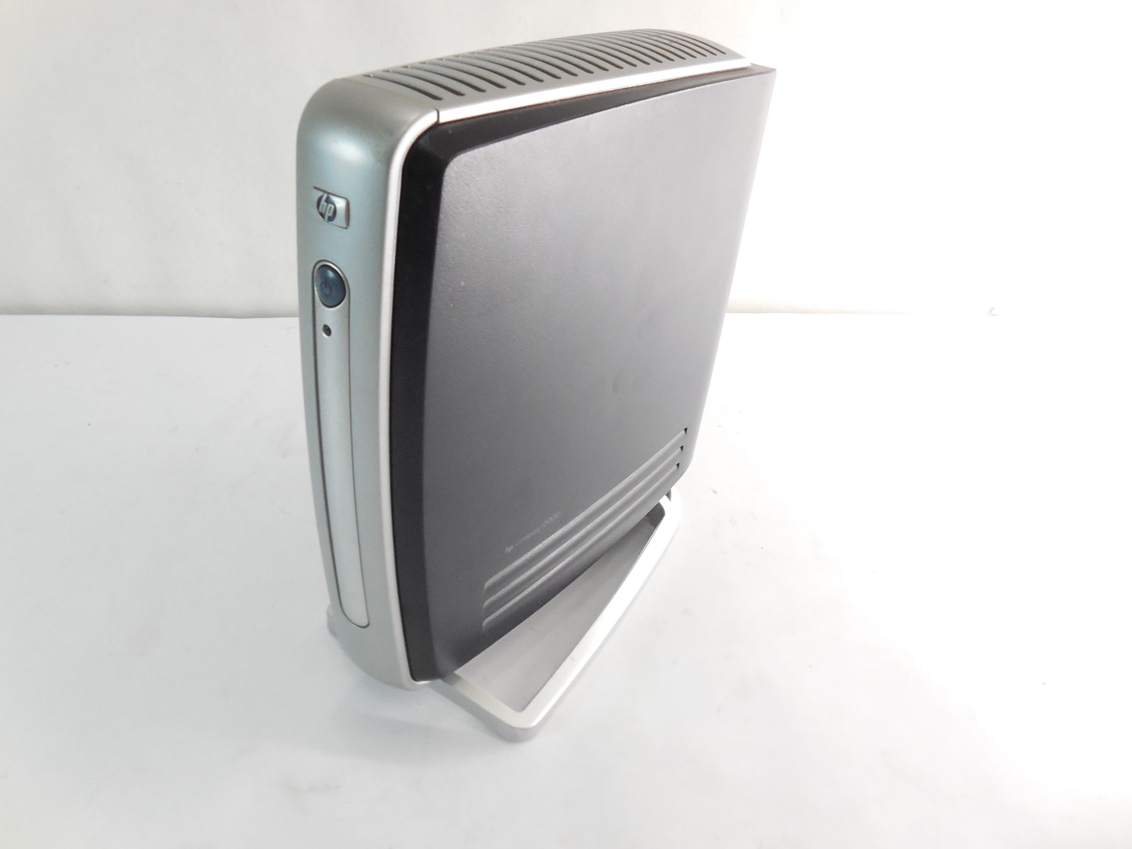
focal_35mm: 26
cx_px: 566
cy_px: 424
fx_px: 850
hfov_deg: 67.3
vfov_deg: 53.1
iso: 400
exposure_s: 1/30
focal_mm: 4.6
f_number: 3.5
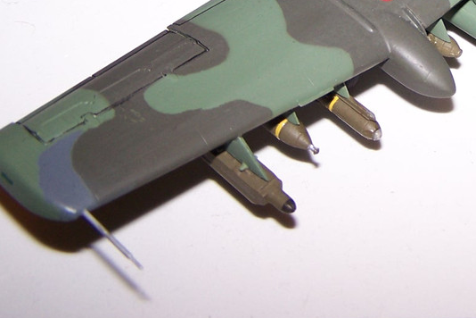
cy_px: -21
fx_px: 1044
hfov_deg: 24.9
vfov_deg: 16.8
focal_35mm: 79
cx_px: 433
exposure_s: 1/60
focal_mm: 6.3
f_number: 2.8
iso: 80
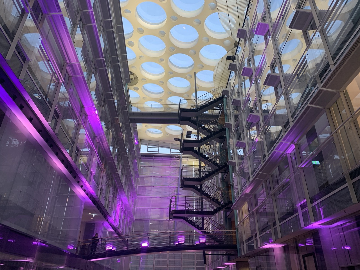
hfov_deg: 67.3
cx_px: 180
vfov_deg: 53.1
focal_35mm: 26
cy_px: 135
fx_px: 270
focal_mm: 4.25
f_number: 1.8
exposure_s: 1/97
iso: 80
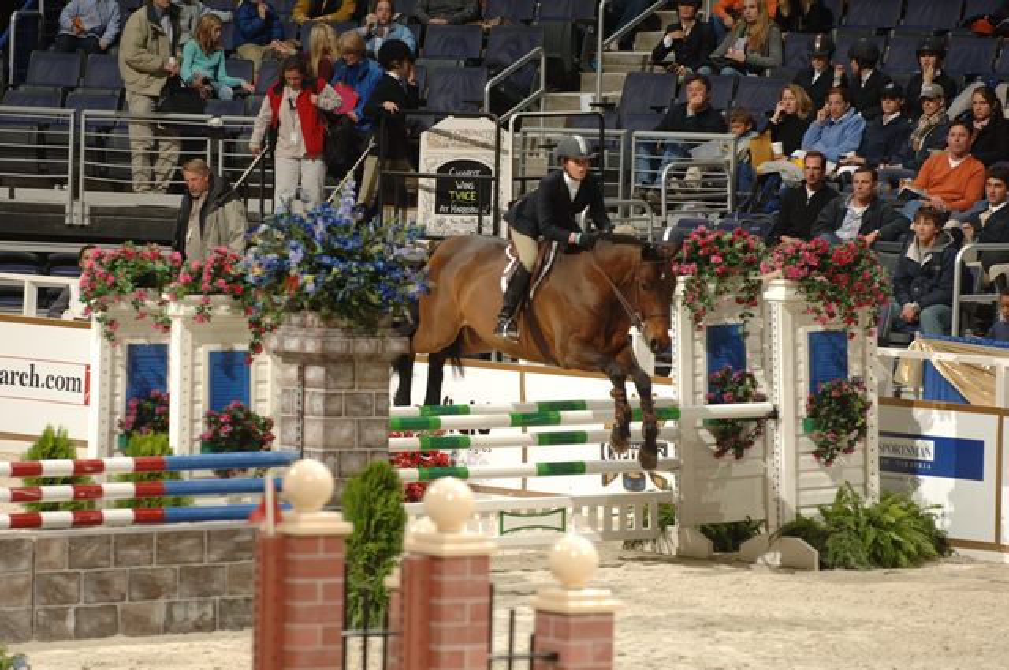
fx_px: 8398
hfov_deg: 6.9
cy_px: 335
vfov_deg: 4.6
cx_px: 504
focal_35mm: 300
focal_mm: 200
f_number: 4.5
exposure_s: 1/250
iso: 200
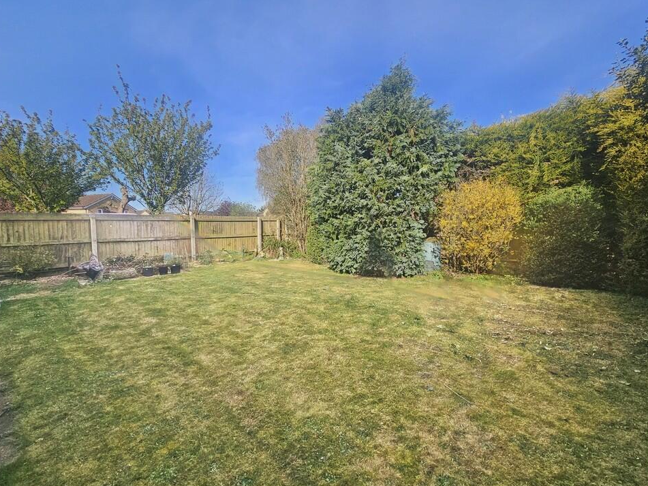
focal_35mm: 14
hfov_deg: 102.1
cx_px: 318
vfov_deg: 85.6
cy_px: 249
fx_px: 262
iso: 50
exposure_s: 1/714
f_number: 2.2
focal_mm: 2.2
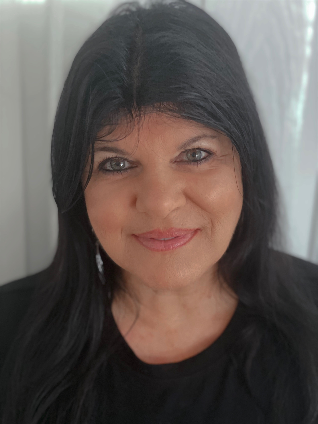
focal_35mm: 52
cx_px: 159
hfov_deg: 28.0
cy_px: 212
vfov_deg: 36.8
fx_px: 637
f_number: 2
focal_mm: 6
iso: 250
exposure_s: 1/40
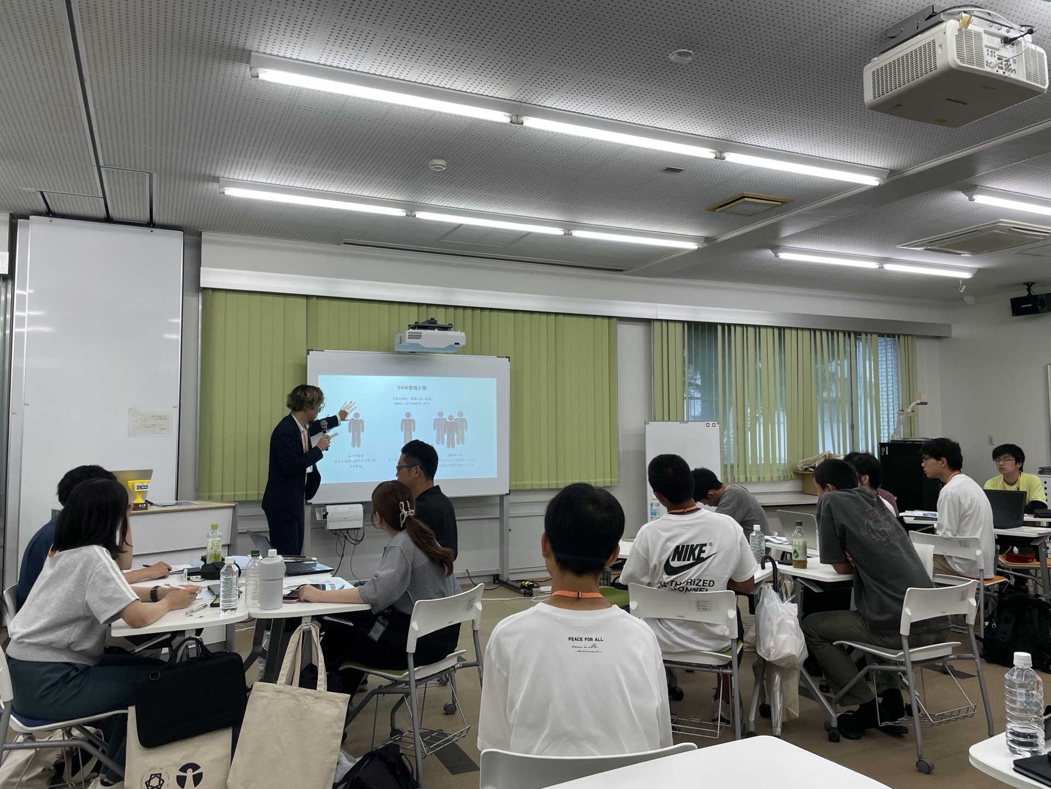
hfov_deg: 67.3
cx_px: 526
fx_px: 789
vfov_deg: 53.1
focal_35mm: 26
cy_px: 394
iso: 50
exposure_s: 1/120
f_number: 1.6
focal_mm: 4.2
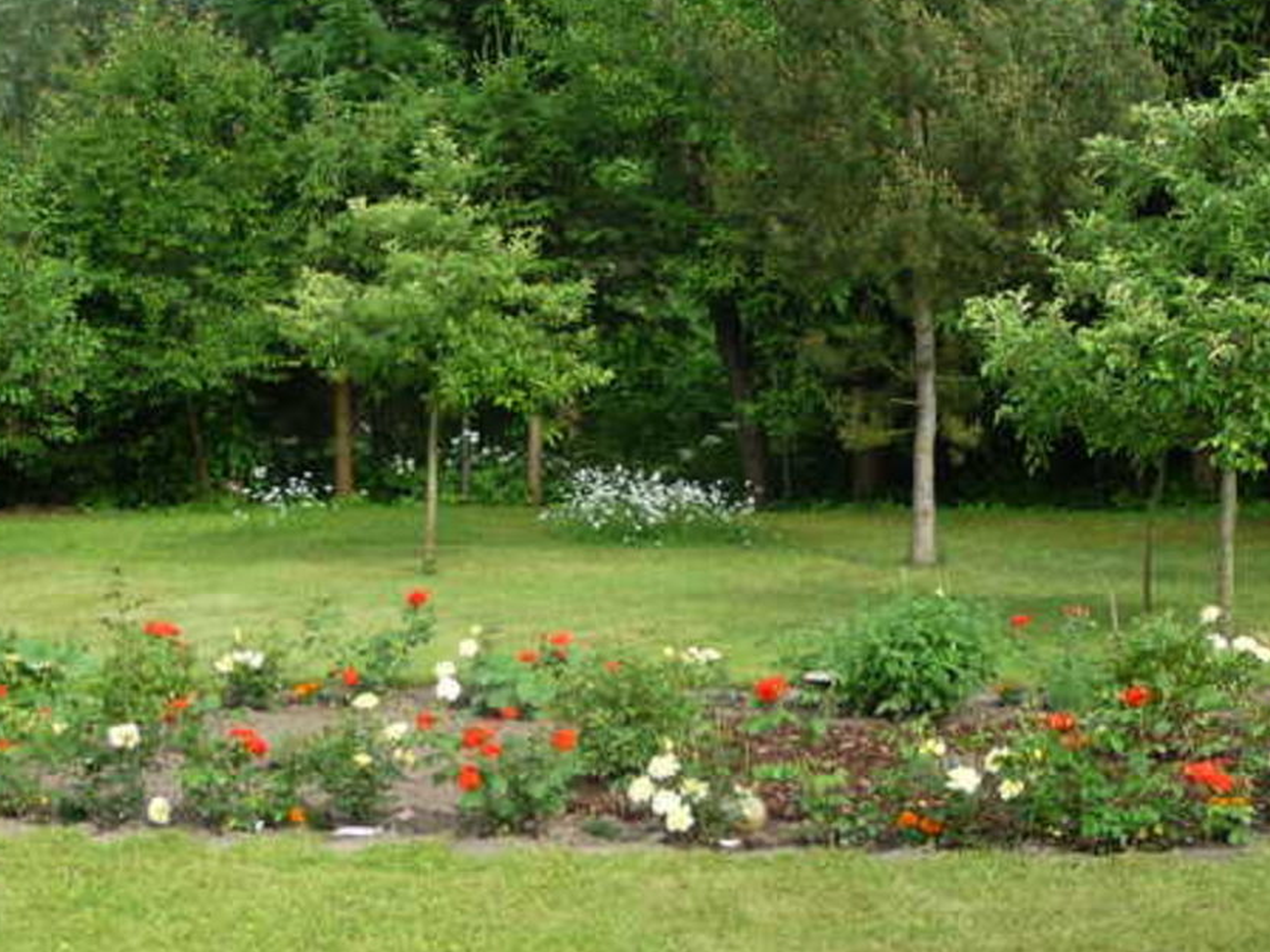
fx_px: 2568
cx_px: 596
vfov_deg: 21.0
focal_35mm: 70
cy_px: 549
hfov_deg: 27.8
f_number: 3.7
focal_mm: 6
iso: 100
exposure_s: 1/250
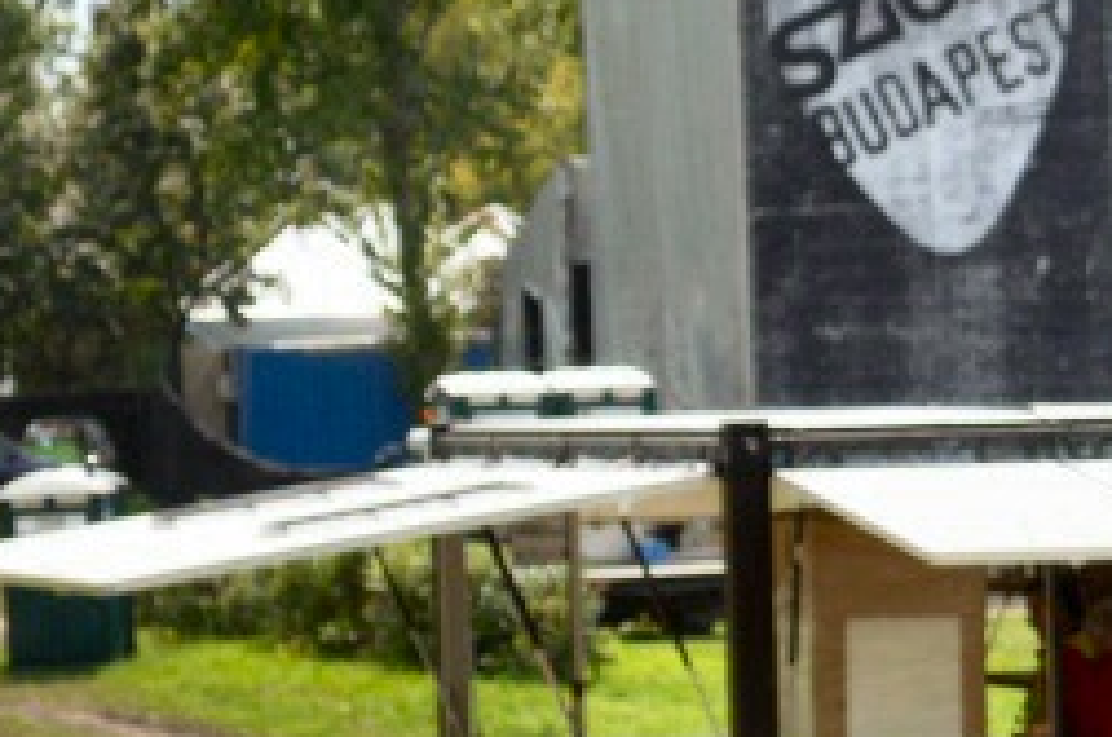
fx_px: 7060
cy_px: 346
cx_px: 1381
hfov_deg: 8.9
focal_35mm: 229
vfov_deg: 6.0
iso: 640
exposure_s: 1/1000
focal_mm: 48
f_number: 5.6
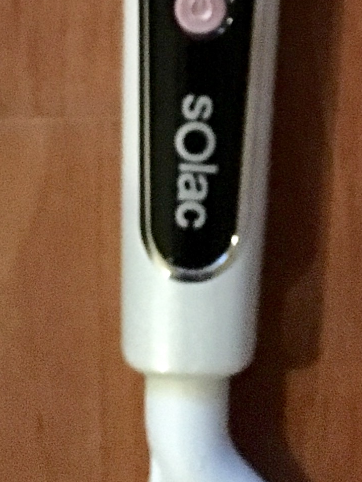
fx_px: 1700
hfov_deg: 12.1
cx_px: 299
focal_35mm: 122
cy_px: -362
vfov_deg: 14.4
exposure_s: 1/17
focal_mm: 4.15
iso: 1000
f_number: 2.2
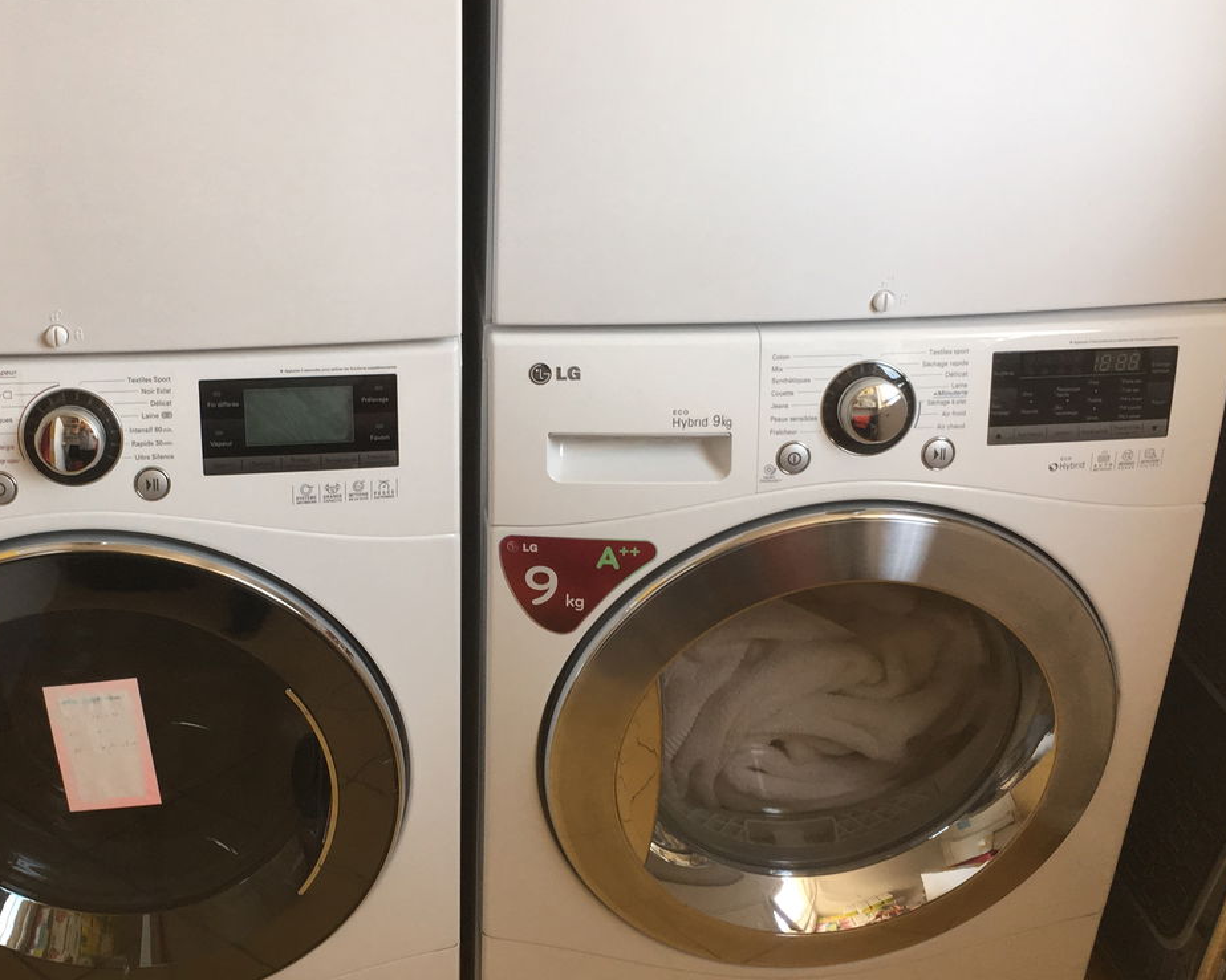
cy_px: 556
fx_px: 1778
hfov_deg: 37.8
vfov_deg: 30.8
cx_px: 454
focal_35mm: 49
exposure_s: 1/100
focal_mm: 4.15
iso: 40
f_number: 2.2
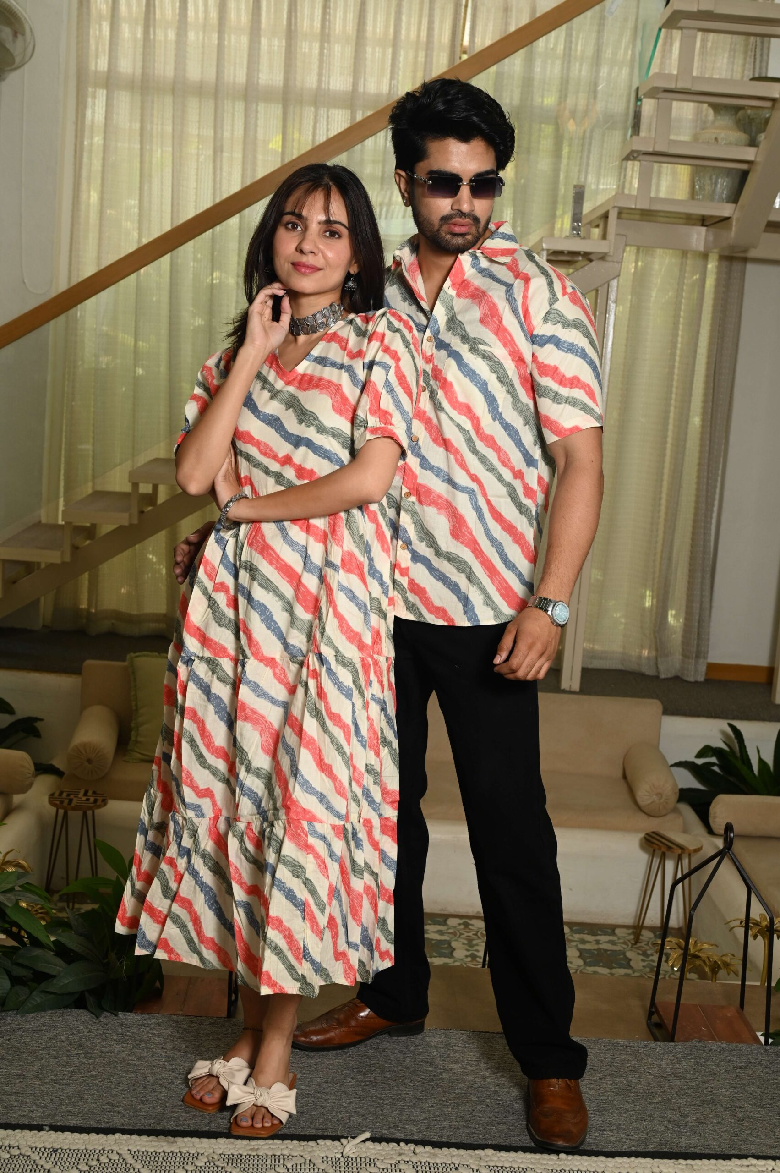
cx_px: 390
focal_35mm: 45
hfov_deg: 29.8
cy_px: 586
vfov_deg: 43.6
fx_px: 1465
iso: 640
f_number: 8
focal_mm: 45
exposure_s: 1/160
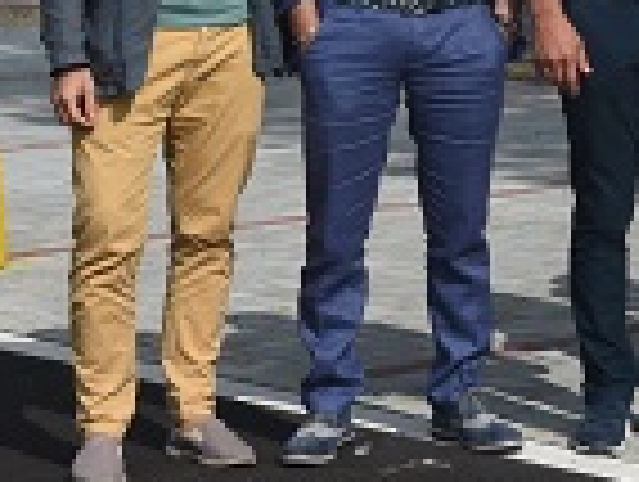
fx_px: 3776
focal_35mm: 204
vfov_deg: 7.2
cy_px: -232
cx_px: 1080
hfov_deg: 9.3
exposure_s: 1/100
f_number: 10
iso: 100
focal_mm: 31
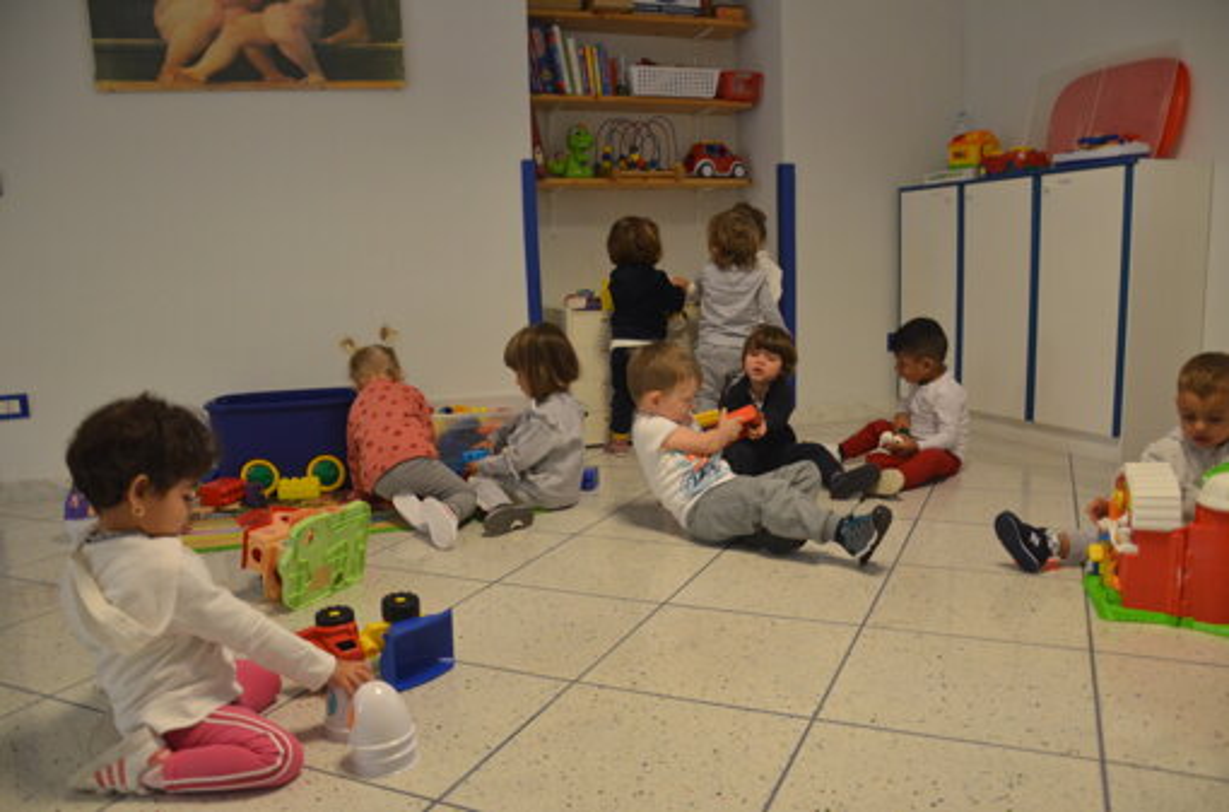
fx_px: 919
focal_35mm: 27
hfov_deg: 67.5
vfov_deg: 47.7
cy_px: 406
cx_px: 614
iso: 1250
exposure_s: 1/125
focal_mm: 18
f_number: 3.5
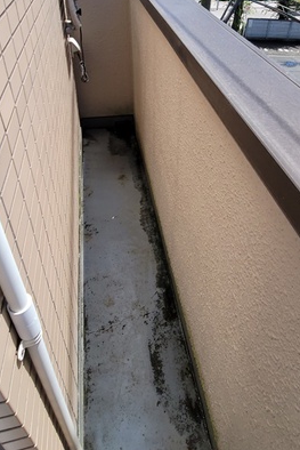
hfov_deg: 52.7
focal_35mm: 24
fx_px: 300
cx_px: 184
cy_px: 147
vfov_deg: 71.4
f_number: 2.2
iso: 64
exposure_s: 1/1361
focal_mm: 2.2
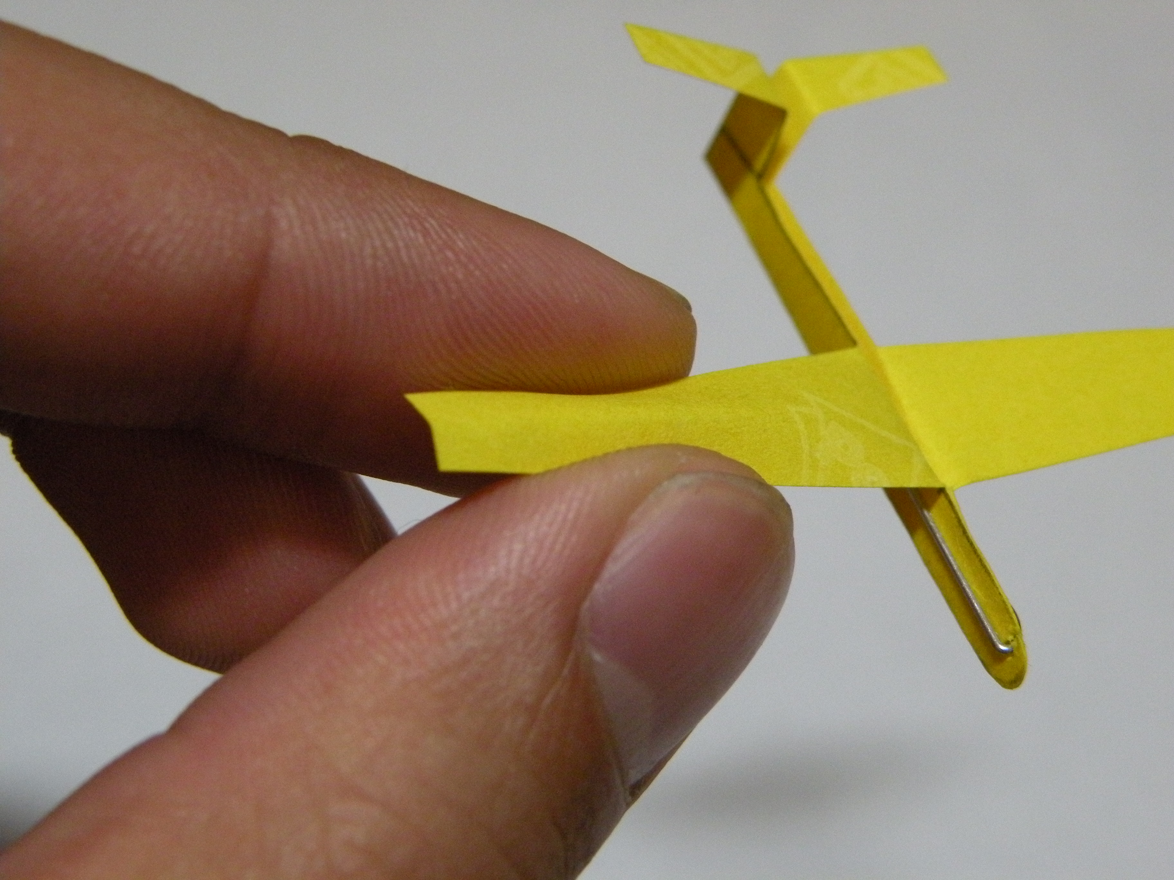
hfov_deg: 29.0
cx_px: 587
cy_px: 440
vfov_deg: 21.9
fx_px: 2272
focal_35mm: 67
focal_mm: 11.9
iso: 400
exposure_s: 1/46.5
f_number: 3.5
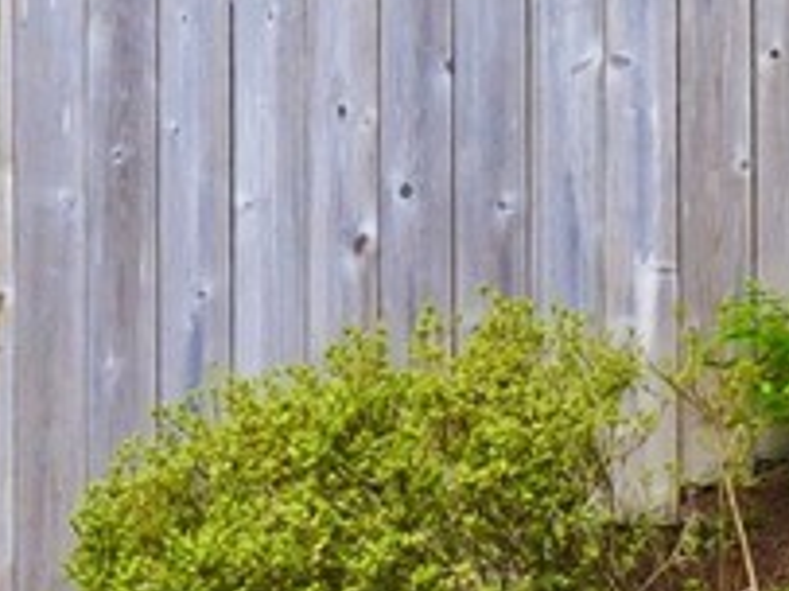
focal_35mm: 241
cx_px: 464
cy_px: 99
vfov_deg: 6.2
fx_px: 5490
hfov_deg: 8.2
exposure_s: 1/15
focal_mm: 30
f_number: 9
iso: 400
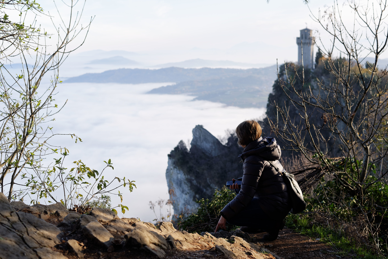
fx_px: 539
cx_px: 194
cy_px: 130
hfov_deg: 39.6
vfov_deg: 27.0
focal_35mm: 50
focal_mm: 50
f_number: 5
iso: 100
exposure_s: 1/160
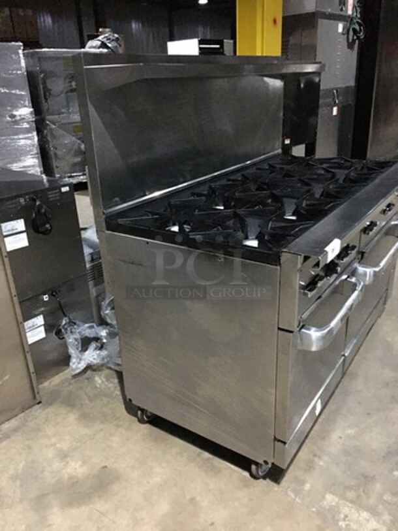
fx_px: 444
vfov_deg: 61.7
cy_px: 266
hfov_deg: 48.2
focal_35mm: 29
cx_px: 199
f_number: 2.2
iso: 100
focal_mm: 4.15
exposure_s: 1/4
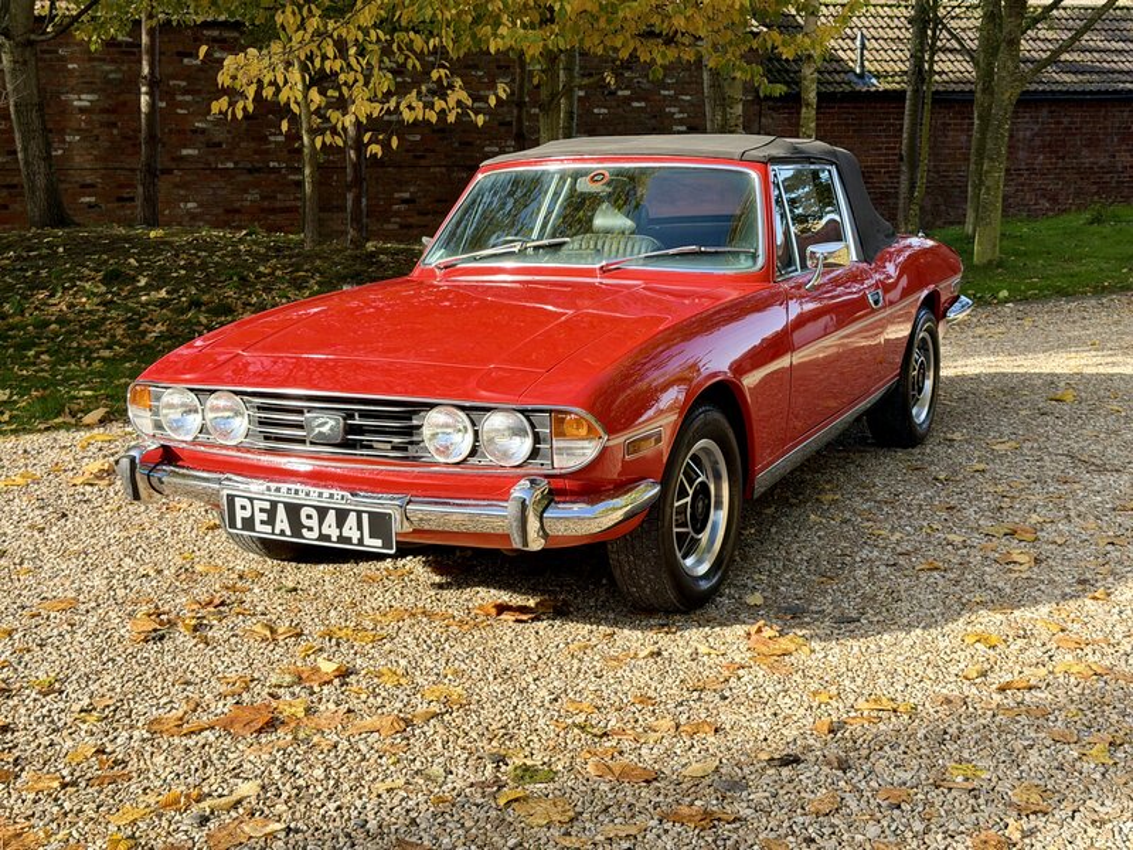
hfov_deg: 39.7
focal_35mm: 48
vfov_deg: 30.3
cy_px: 425
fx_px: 1571
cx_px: 566
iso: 80
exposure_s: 1/1575
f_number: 1.78
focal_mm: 6.76
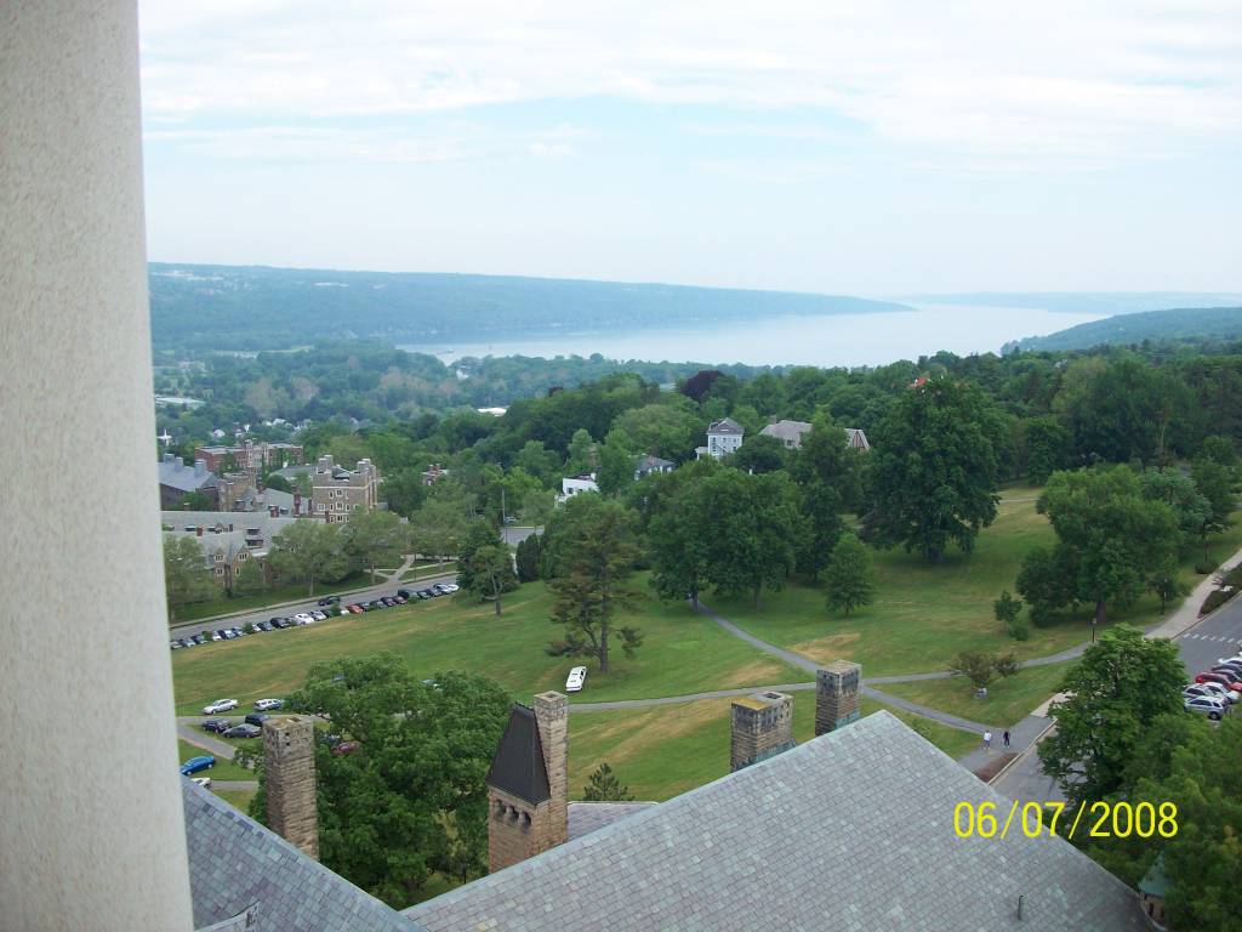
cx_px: 621
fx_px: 1220
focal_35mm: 34
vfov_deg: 41.8
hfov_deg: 54.0
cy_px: 466
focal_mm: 5.7
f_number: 2.8
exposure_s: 1/638
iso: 80
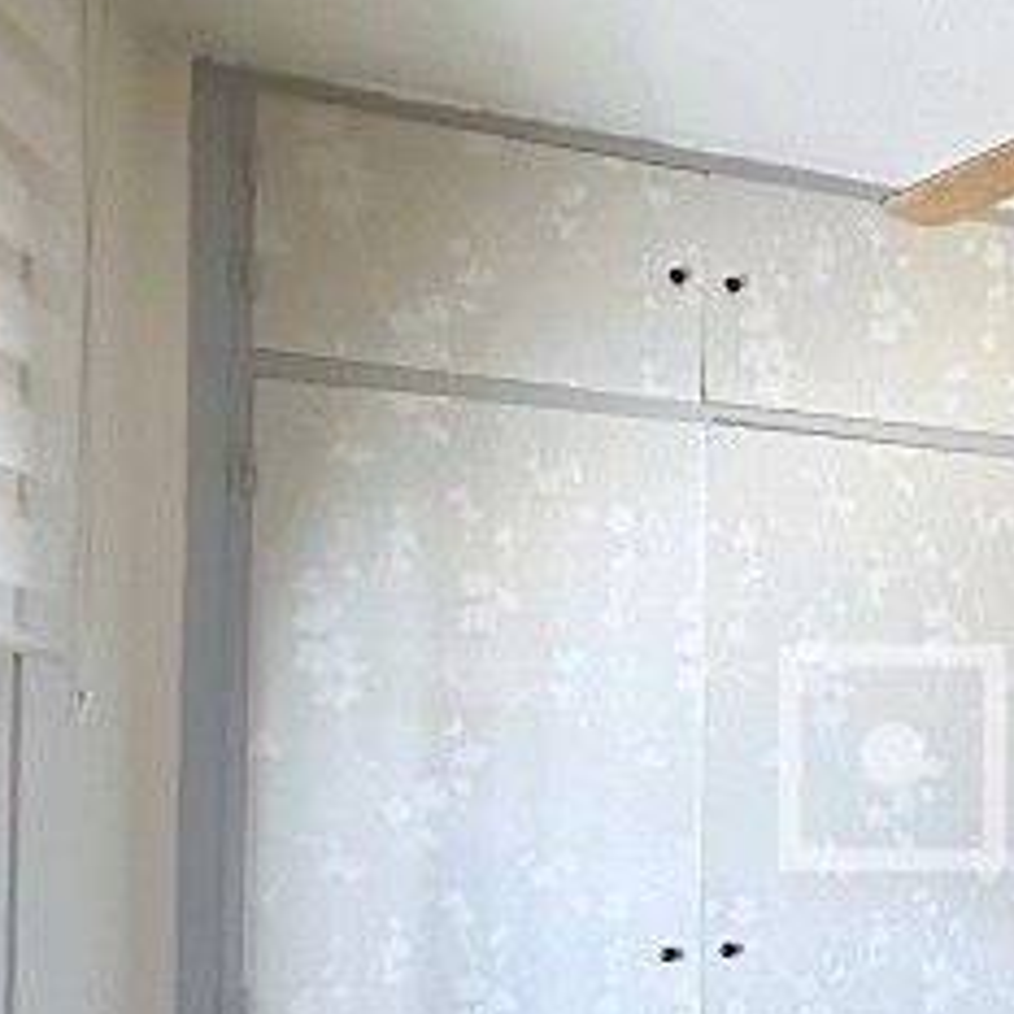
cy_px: 762
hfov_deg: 36.6
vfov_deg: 46.7
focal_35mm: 34
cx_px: 1232
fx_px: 1127
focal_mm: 2.22
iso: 2000
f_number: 2.2
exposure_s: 1/25
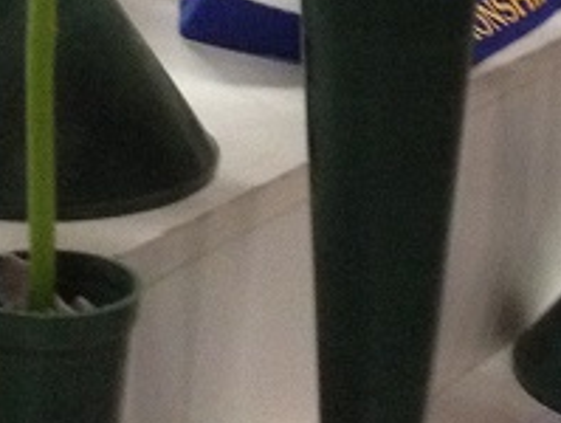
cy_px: -374
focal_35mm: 172
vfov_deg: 8.3
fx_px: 2793
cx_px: 290
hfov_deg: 11.5
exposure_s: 1/20
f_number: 2.4
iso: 250
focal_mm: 4.28
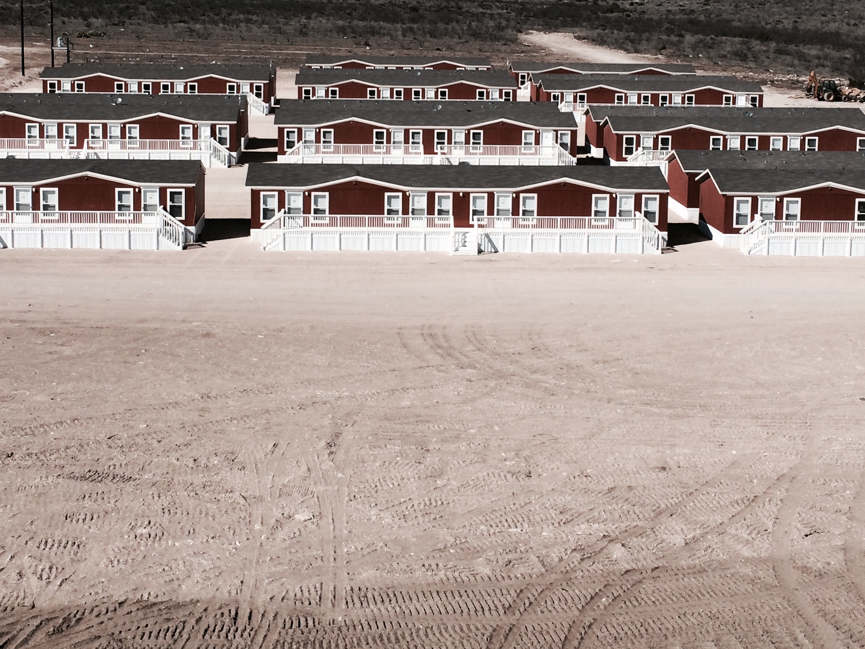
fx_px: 1349
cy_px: 145
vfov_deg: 26.6
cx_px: 420
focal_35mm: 54
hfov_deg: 35.5
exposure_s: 1/4566
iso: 32
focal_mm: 4.15
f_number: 2.2
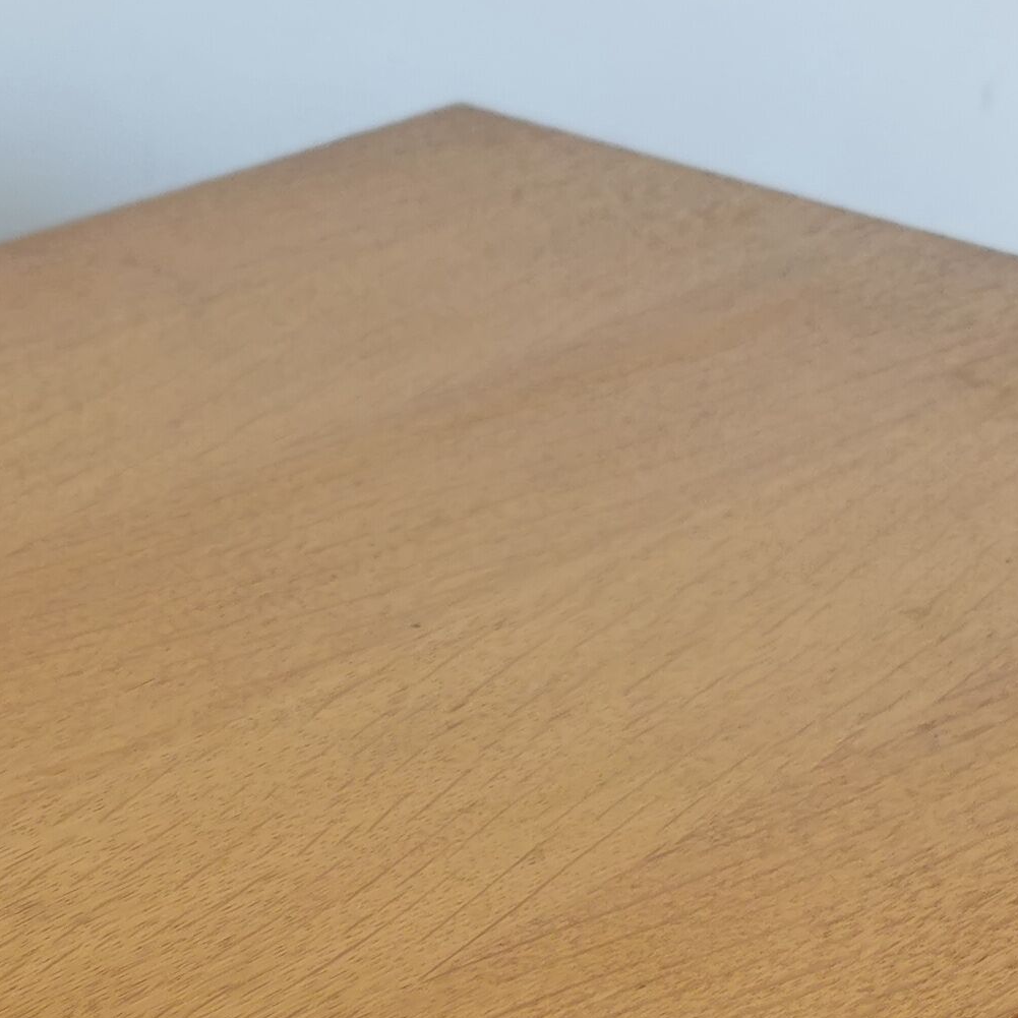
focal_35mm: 87
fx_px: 2895
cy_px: 1094
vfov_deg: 19.2
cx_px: 13
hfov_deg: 19.4
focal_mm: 5.56
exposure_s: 1/120
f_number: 1.6
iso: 64
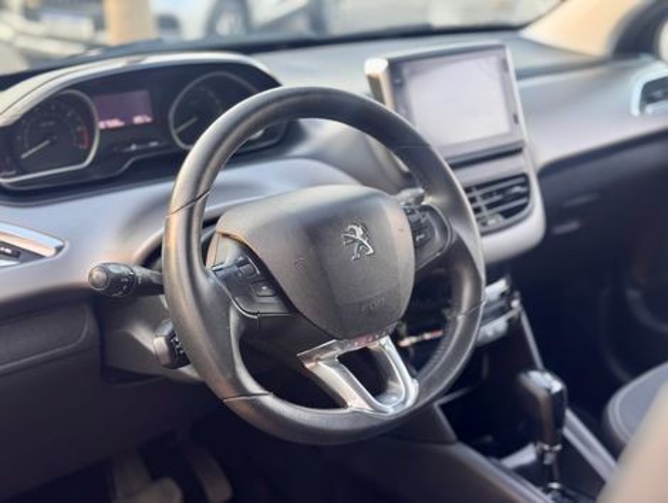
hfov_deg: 39.6
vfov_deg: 30.3
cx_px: 334
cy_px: 252
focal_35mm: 48
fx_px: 928
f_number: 1.78
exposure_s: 1/60
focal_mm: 6.76
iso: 100
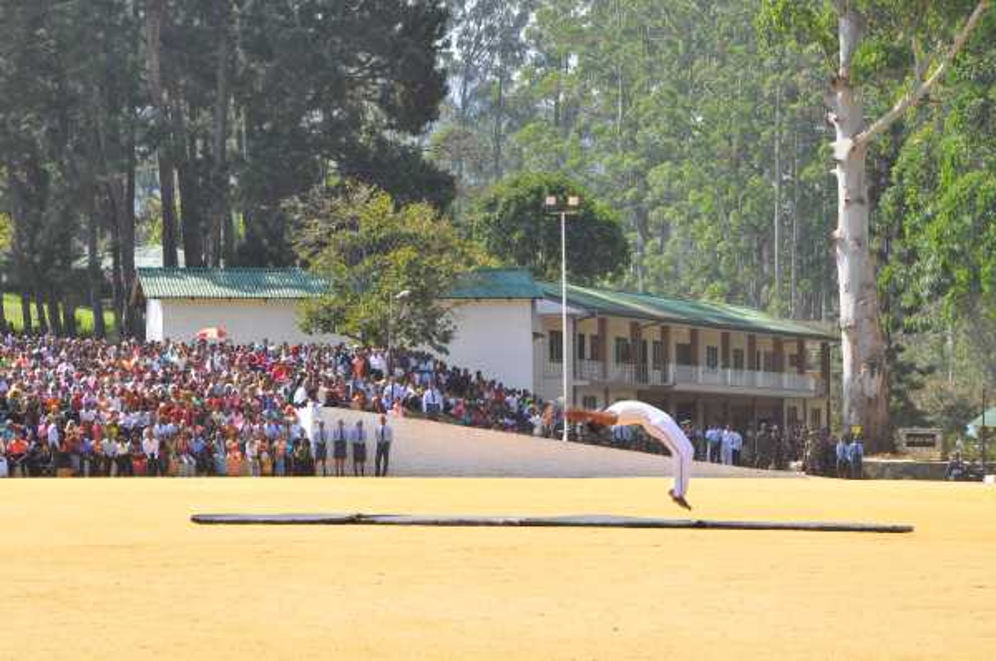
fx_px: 3812
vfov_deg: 9.9
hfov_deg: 14.9
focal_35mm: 138
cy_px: 330
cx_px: 498
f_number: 13
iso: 200
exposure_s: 1/125
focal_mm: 92
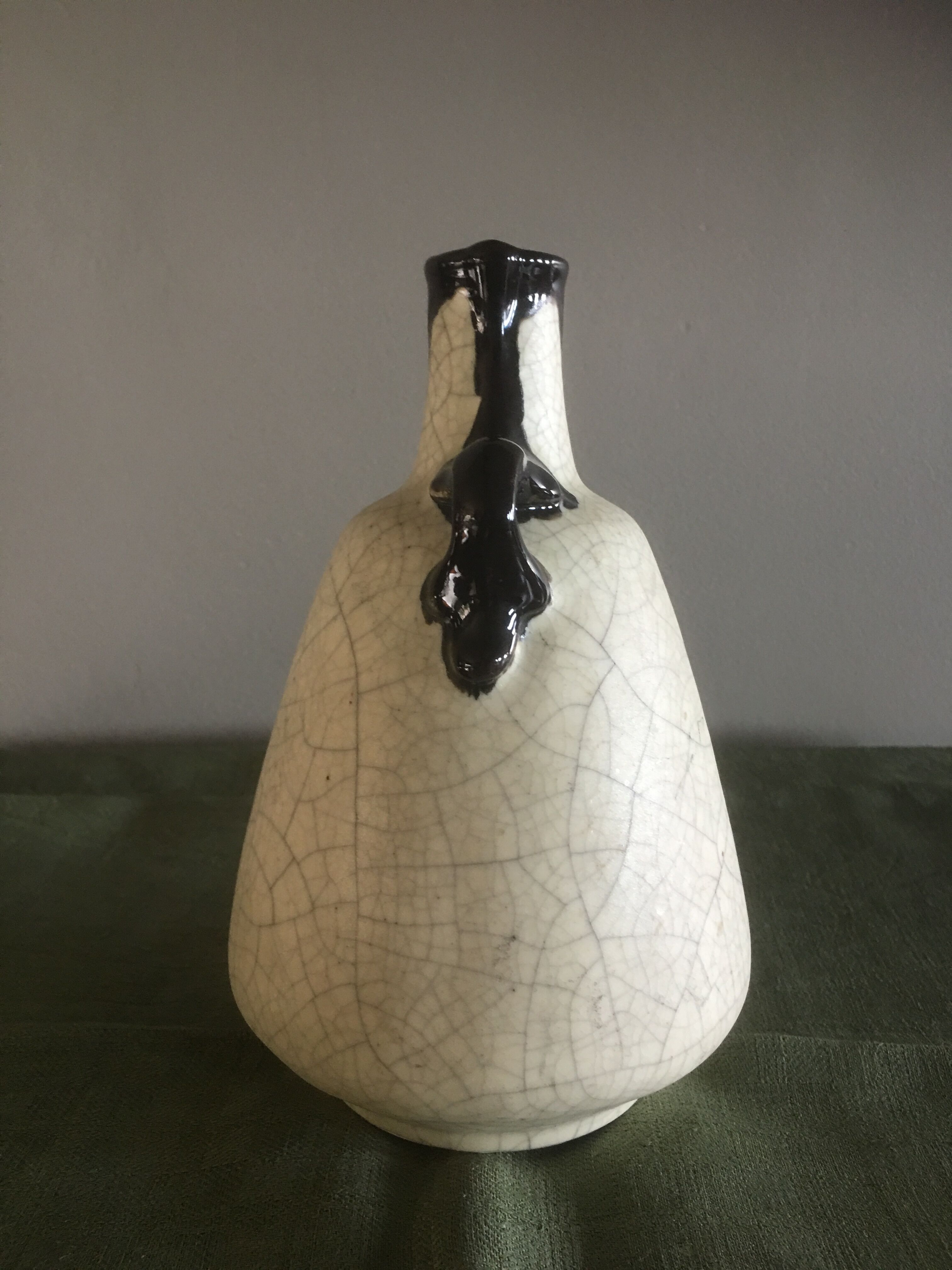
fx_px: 1063
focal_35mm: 29
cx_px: 476
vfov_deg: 61.7
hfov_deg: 48.2
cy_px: 635
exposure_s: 1/17
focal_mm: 4.15
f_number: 2.2
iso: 64
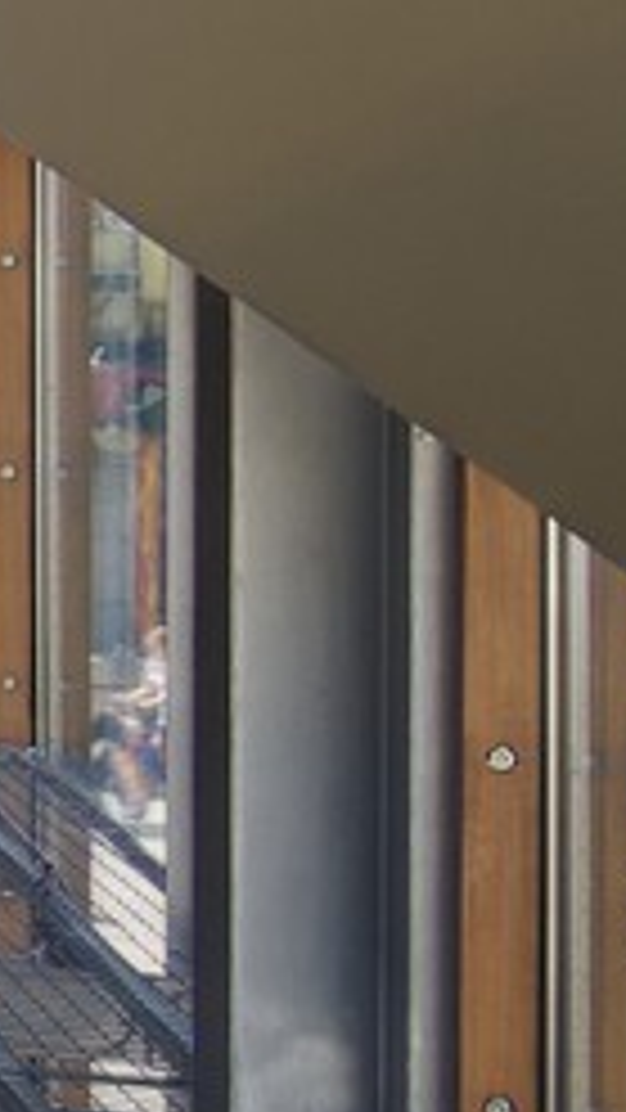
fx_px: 3599
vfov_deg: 17.2
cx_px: -2265
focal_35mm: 122
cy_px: -5
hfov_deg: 6.6
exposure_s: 1/10
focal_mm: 12
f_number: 10
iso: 100
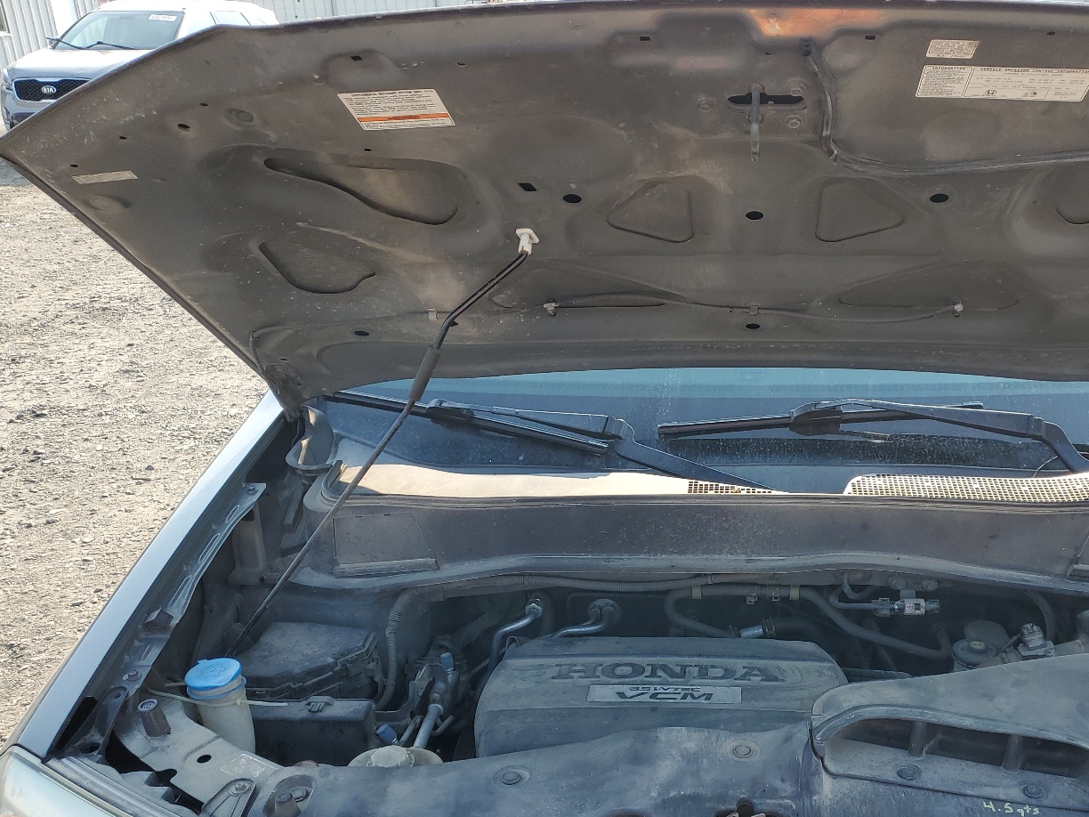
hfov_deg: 53.2
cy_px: 498
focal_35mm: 34
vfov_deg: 41.6
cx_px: 696
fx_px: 1070
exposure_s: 1/769
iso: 50
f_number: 1.5
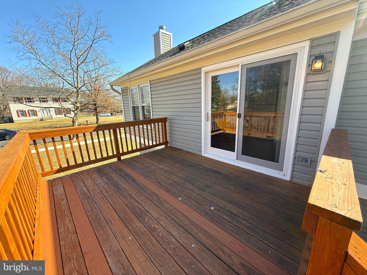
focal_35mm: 14
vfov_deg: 85.7
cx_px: 184
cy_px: 138
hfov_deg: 102.1
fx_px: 148
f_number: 2.2
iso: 64
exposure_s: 1/376
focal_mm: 2.22
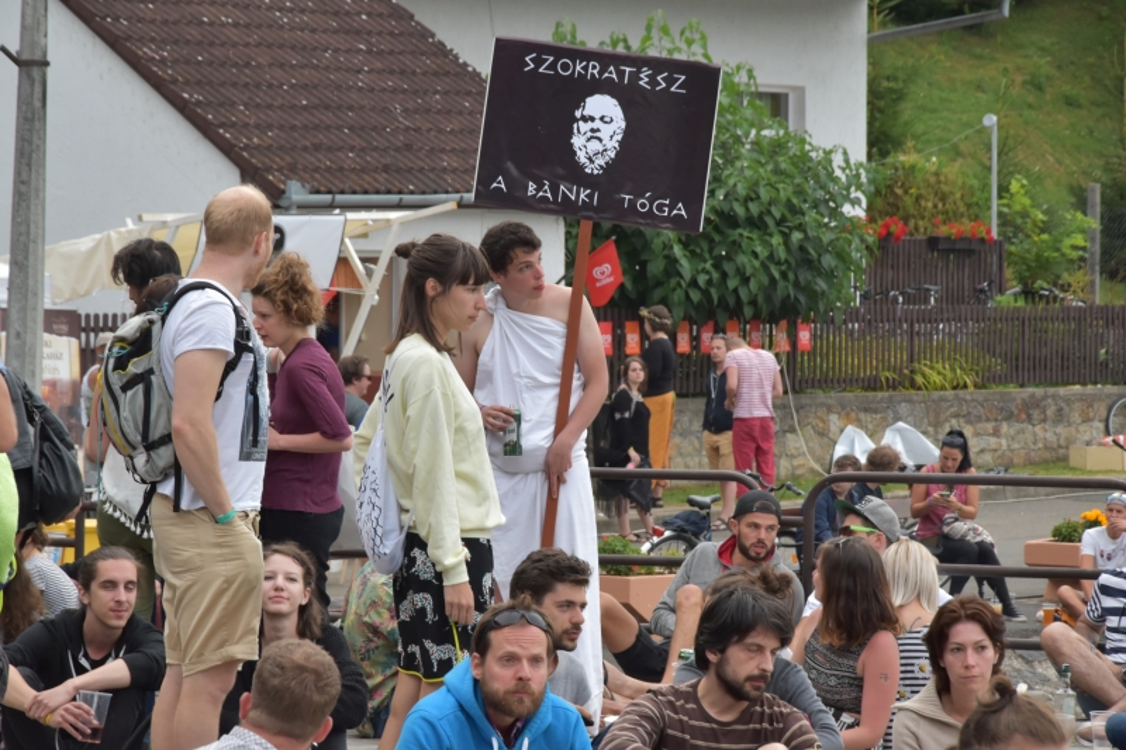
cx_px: 563
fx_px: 4925
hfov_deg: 13.0
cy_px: 375
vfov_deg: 8.7
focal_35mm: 158
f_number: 10
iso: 800
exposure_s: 1/100
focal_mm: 105
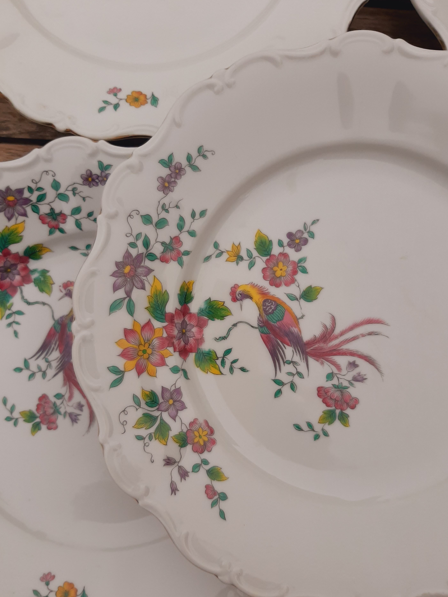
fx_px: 483
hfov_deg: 49.7
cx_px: 234
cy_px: 315
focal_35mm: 28
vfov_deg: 63.4
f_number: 1.7
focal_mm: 3.93
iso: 40
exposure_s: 1/705
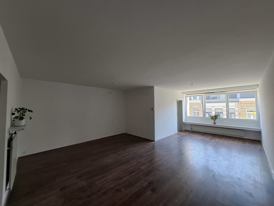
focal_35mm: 13
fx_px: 103
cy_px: 103
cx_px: 137
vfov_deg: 89.9
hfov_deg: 106.2
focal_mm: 1.74
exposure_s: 1/50
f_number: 2.2
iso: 80
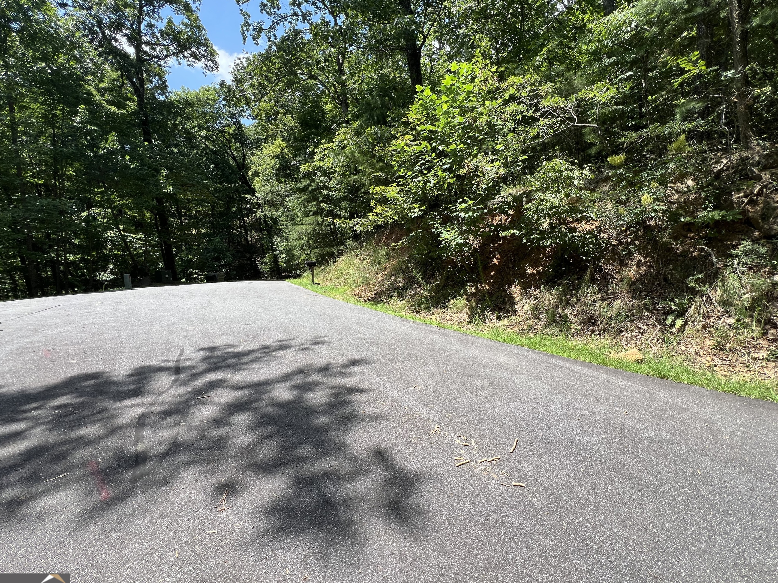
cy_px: 291
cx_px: 395
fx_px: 315
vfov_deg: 85.7
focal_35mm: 14
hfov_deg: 102.1
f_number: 1.8
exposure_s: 1/645
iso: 32
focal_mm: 1.57
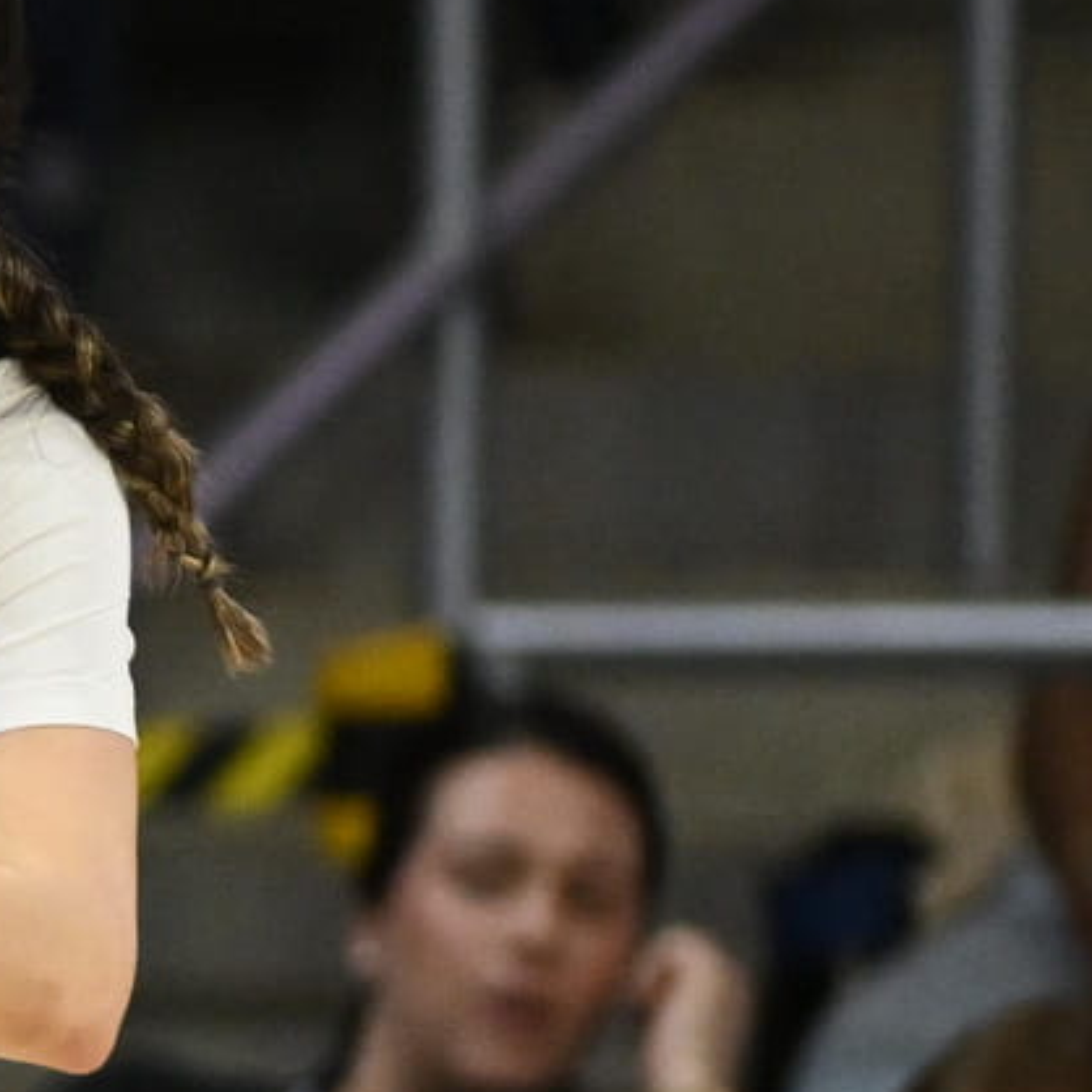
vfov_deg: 1.1
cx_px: -2038
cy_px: 1091
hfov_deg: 1.1
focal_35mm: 1526
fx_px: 54463
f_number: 2.8
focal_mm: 300
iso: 3200
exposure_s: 1/1000
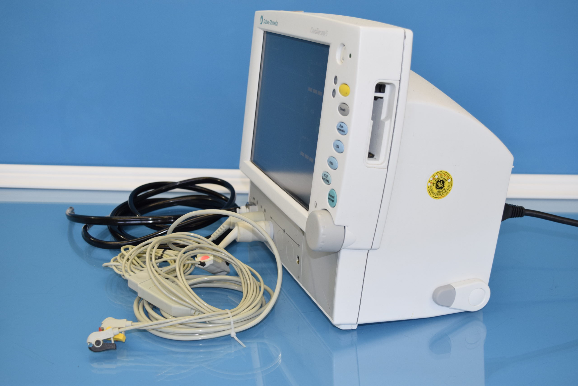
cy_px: 193
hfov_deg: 45.0
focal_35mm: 44
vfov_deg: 30.9
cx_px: 289
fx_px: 698
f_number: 5.6
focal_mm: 29
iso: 1000
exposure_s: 1/90
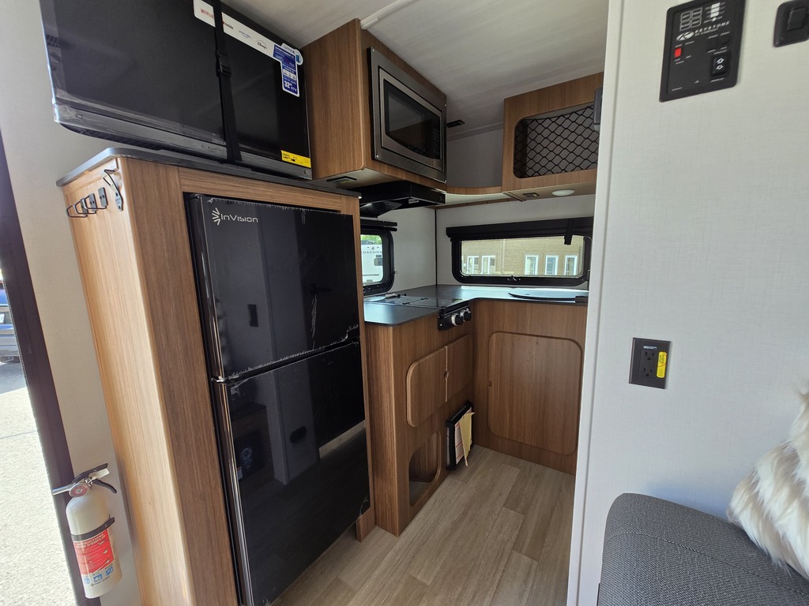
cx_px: 404
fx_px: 304
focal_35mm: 13
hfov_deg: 106.2
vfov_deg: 89.9
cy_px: 303
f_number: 2.2
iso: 100
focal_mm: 2.2
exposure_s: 1/100
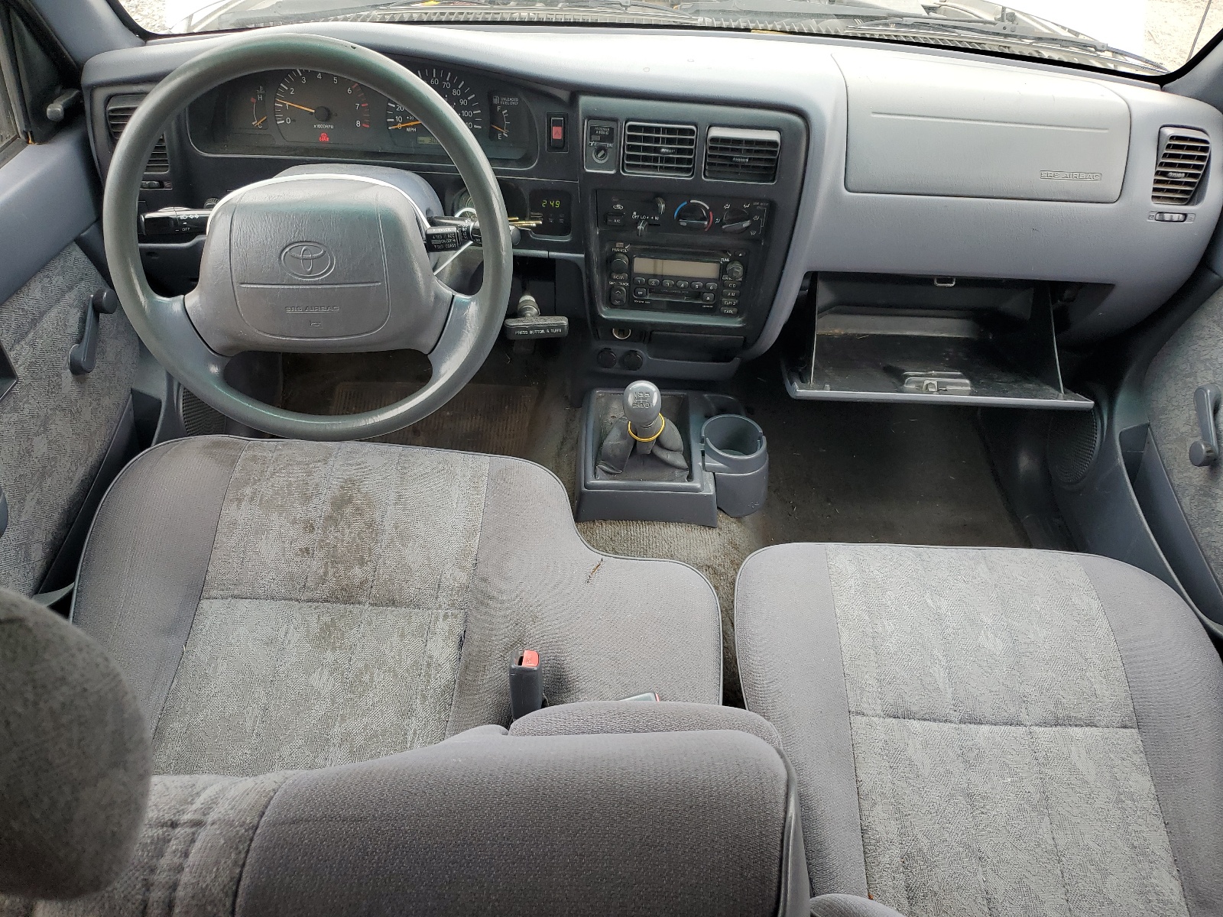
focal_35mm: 26
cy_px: 458
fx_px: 919
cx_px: 612
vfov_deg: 53.1
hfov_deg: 67.3
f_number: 1.5
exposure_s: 1/156
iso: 50
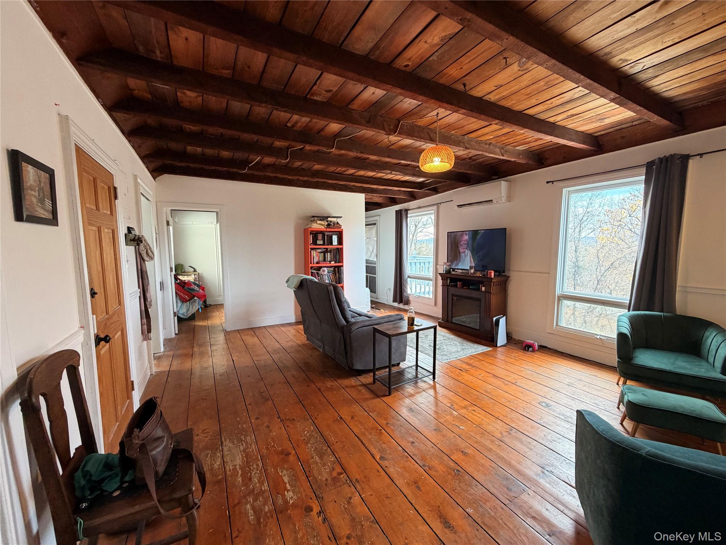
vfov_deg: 85.7
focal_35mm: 14
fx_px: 294
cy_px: 272
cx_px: 363
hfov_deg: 102.1
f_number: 2.2
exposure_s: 1/60
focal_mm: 2.22
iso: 200
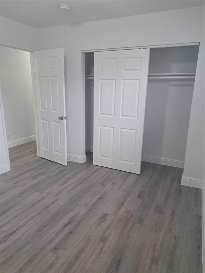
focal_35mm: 24
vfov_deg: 71.6
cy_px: 136
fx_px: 190
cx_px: 102
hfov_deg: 56.8
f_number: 1.8
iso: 100
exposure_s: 1/60
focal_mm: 5.23
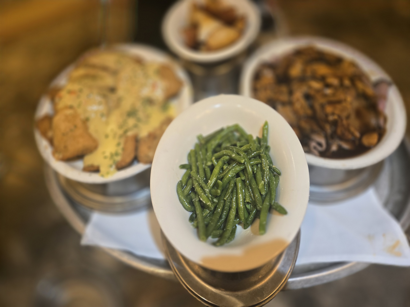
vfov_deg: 58.9
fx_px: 272
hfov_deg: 73.9
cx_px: 205
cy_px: 154
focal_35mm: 23
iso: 200
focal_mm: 5.4
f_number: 1.8
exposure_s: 1/120
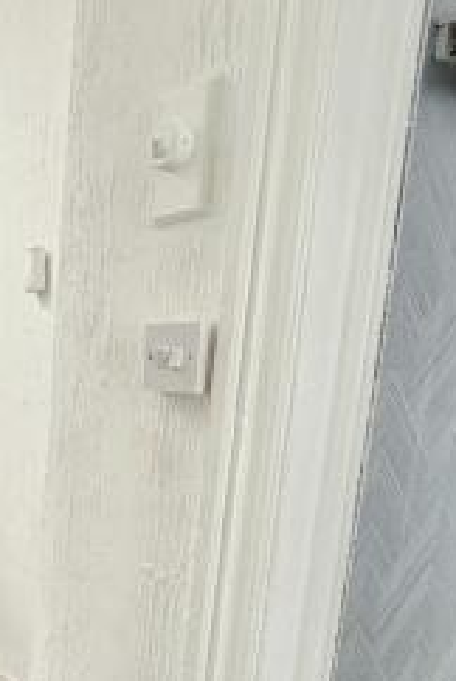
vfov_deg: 53.2
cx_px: -148
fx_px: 663
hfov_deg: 29.8
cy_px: 457
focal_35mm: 35
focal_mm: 2.22
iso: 80
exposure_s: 1/99
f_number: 2.2
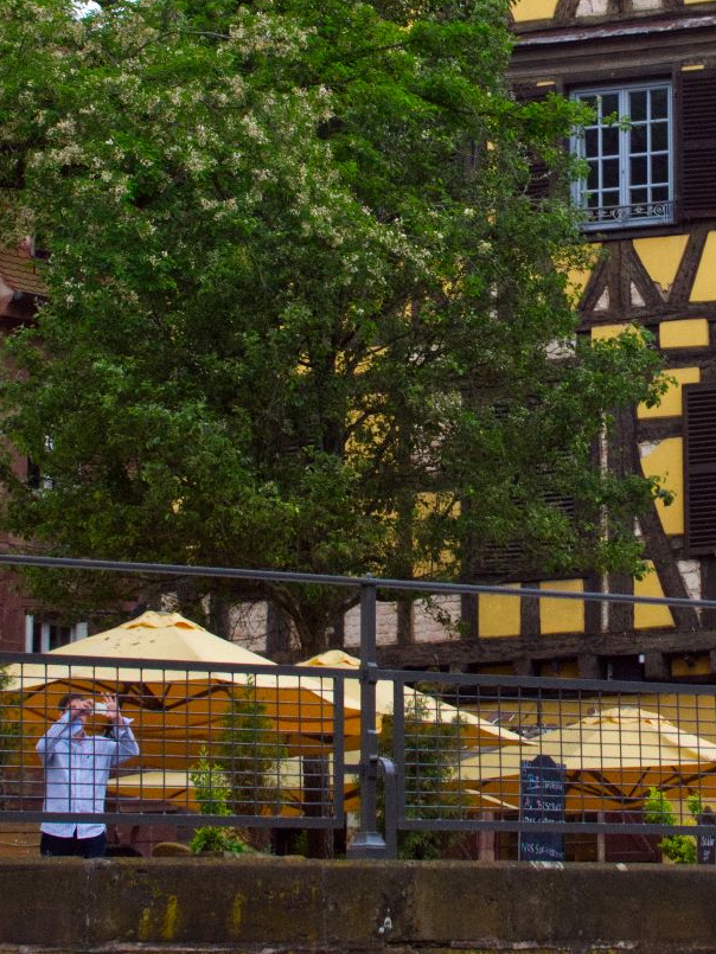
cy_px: 160
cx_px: 594
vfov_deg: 11.4
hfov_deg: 8.6
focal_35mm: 172
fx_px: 4742
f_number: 9
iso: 400
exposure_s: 1/250
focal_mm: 40
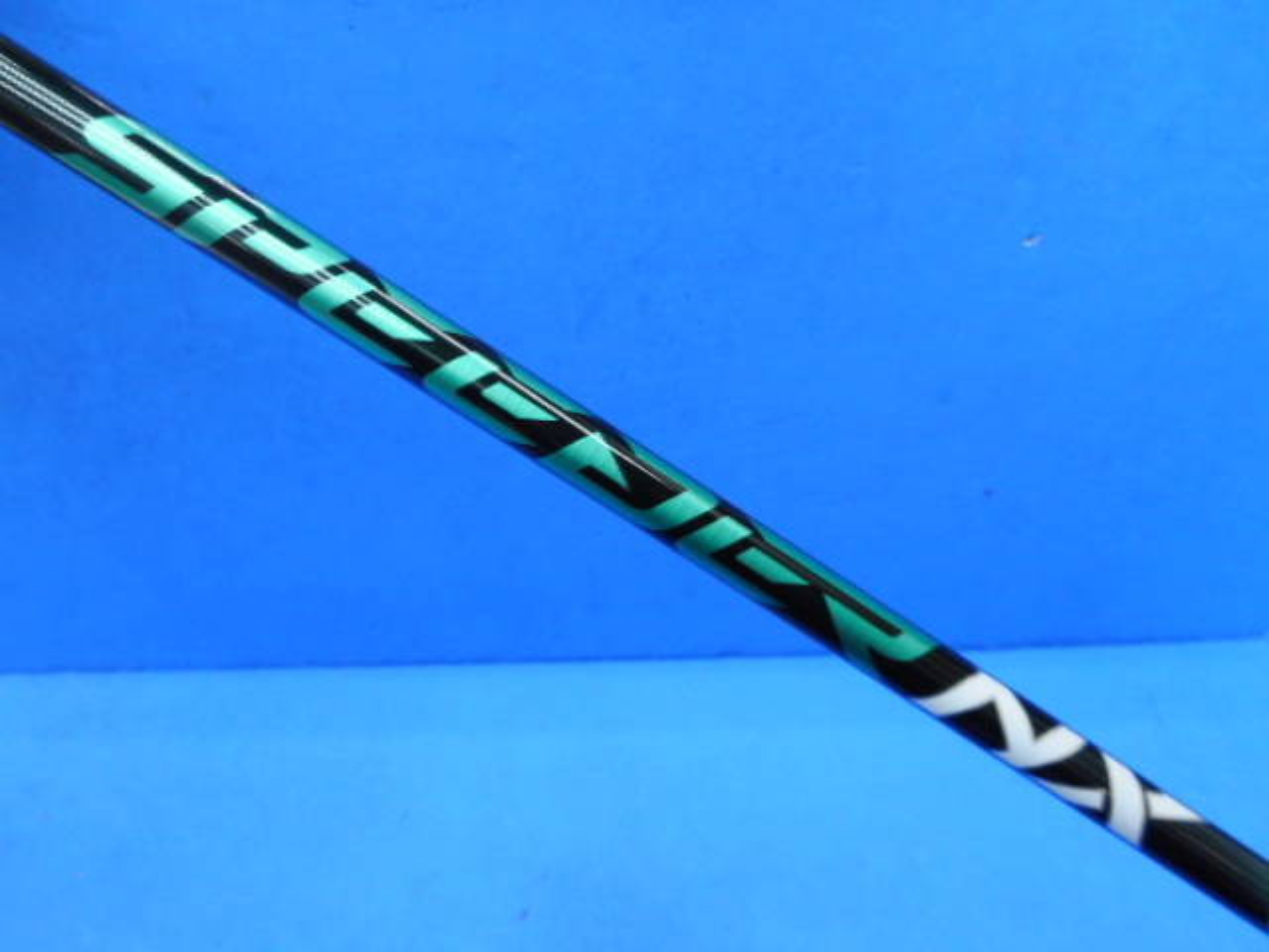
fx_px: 1063
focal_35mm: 29
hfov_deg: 61.7
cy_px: 476
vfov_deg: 48.2
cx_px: 634
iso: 180
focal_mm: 5.2
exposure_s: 1/30
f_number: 4
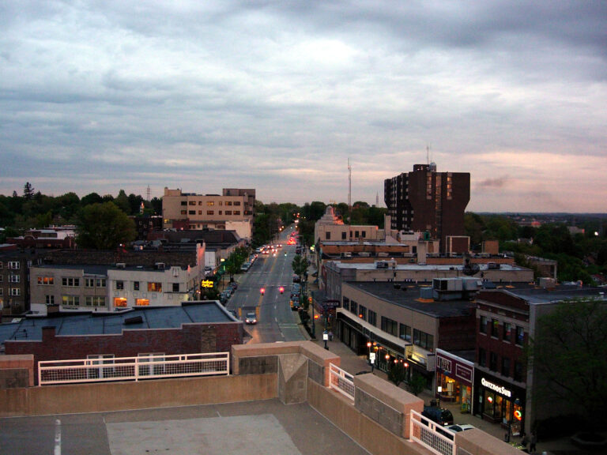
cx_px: 304
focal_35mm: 38
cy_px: 228
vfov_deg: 37.7
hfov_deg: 49.0
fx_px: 666
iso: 200
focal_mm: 7.8
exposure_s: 1/80.6
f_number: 2.8
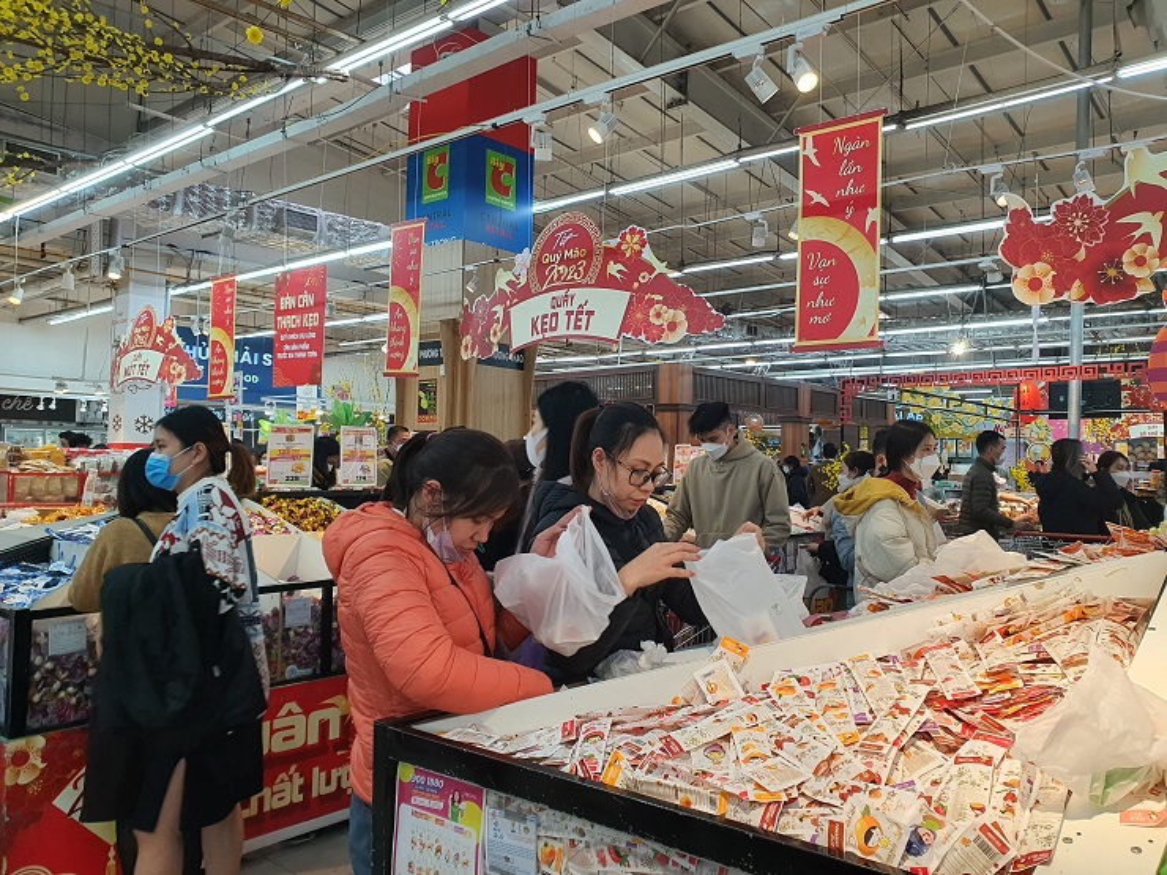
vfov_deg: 53.1
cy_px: 438
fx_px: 877
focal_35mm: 26
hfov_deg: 67.3
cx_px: 584
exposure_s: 1/100
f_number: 2.4
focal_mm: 4.3
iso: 100
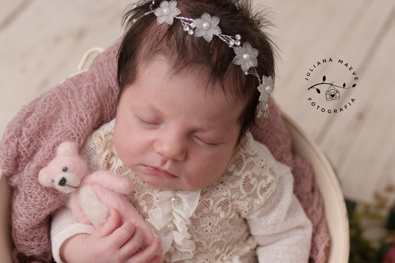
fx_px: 746
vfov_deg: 20.0
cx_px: 270
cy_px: 173
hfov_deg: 29.4
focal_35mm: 68
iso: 100
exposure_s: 1/250
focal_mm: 35
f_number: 2.2
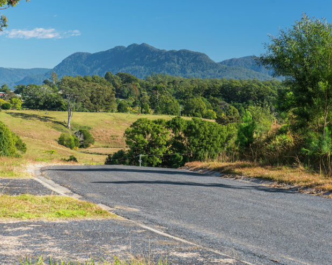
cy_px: 138
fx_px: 835
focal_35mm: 85
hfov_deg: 22.5
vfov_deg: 18.1
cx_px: 172
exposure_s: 1/60
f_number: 9
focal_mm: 70
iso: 200
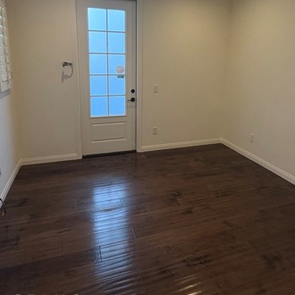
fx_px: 231
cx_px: 147
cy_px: 101
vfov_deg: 63.6
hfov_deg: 65.0
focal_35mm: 24
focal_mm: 2.22
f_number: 2.2
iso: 320
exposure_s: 1/120
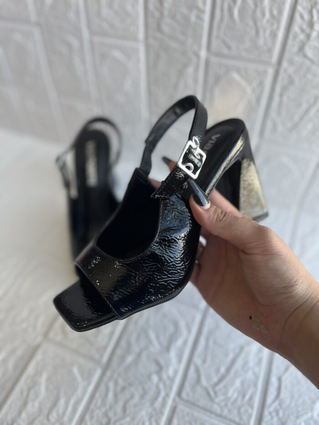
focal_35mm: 26
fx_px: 319
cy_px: 212
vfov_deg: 67.3
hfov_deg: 53.1
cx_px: 160
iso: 40
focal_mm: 5.7
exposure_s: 1/120
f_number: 1.5
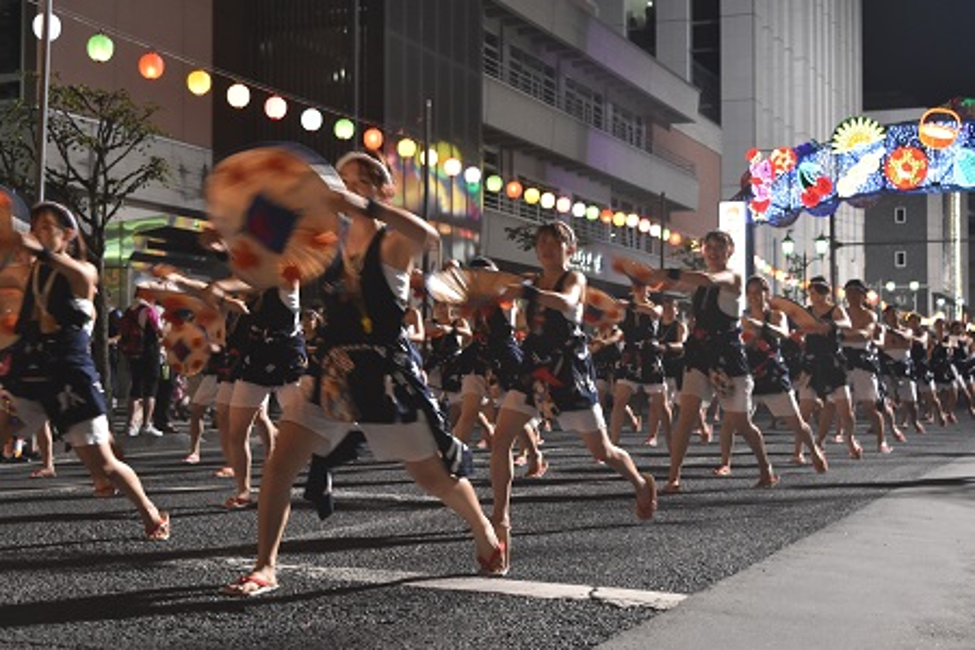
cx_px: 488
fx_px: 1544
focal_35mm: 57
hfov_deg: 35.1
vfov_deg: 23.8
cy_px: 325
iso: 1600
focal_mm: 38
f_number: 4.8
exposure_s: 1/60
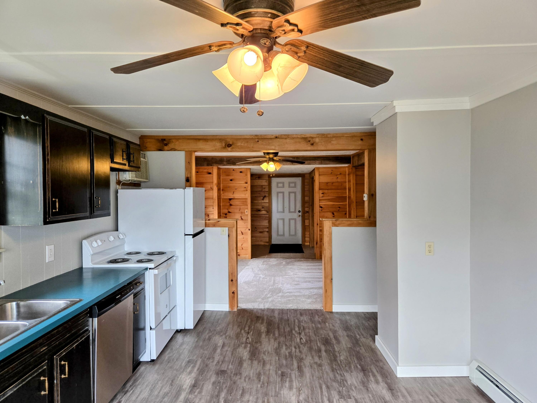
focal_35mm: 23
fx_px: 357
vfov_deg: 58.9
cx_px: 268
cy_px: 202
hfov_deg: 73.9
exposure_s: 1/120
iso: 100
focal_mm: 5.4
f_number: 1.8
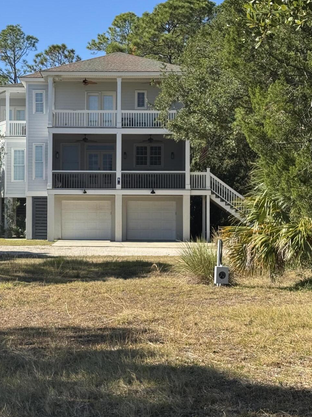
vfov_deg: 26.0
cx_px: 106
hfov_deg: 19.6
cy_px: 181
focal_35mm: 75
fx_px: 901
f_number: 1.78
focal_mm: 6.76
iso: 64
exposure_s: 1/2110
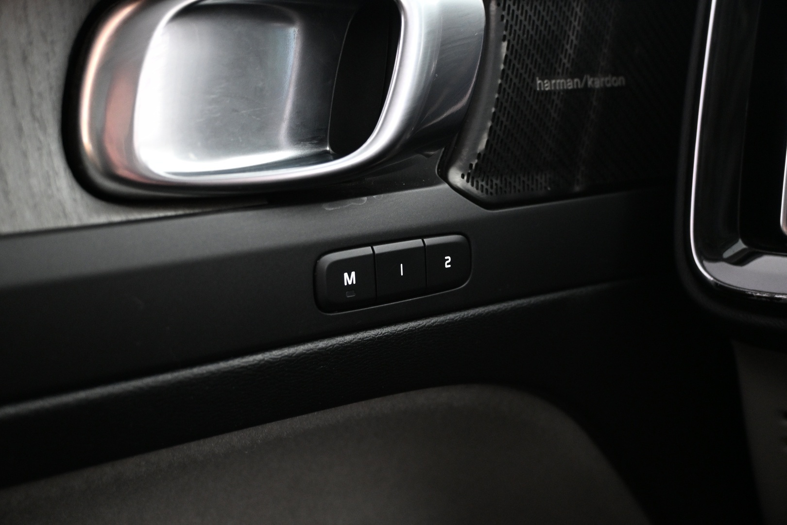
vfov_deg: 40.8
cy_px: 262
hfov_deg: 58.3
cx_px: 394
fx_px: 705
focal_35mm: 32
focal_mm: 21.5
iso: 1600
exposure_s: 1/15
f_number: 4
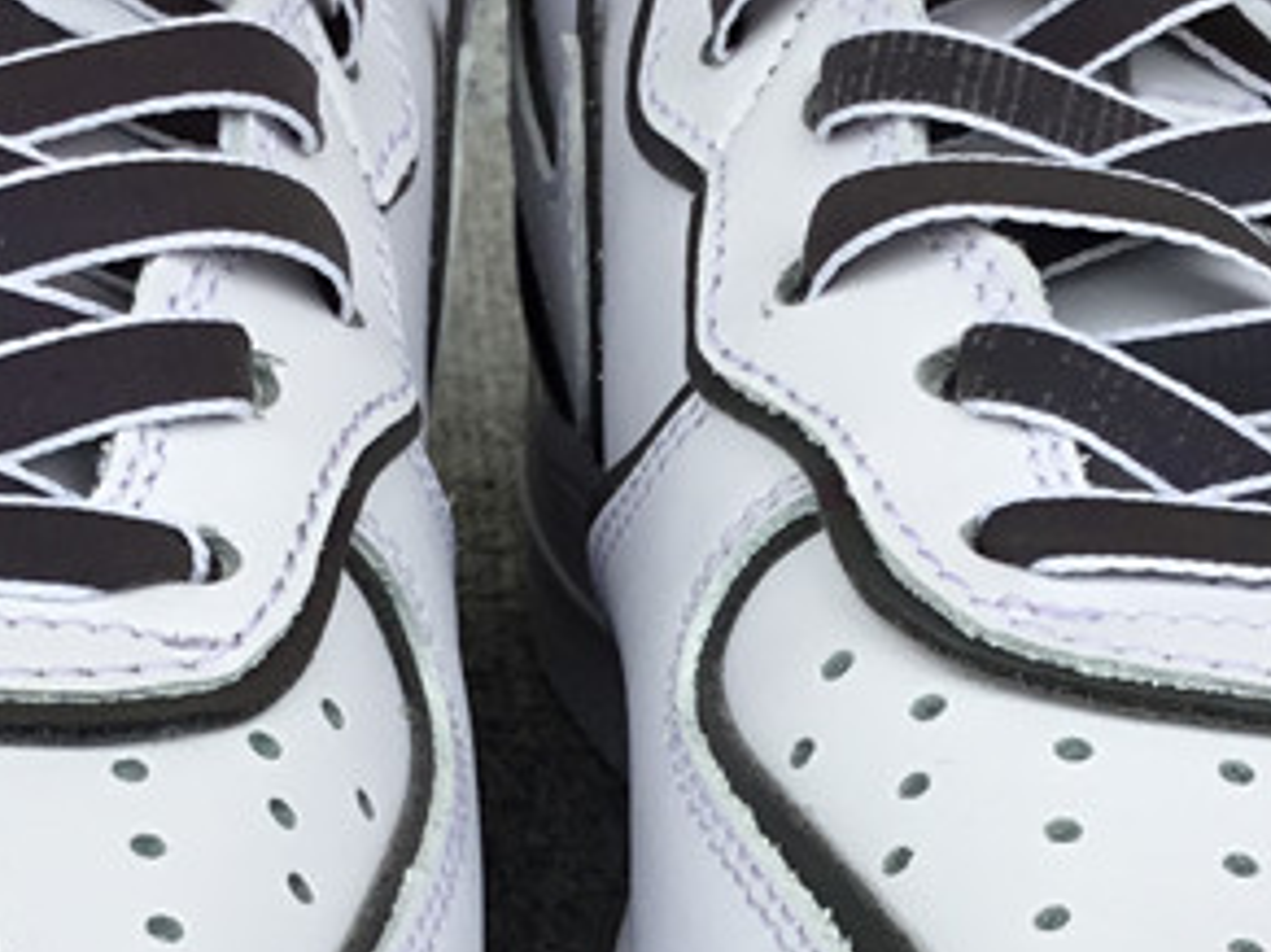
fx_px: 3523
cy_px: 911
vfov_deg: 15.2
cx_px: 629
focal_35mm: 96
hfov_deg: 20.4
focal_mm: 3.3
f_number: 2.4
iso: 25
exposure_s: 1/134
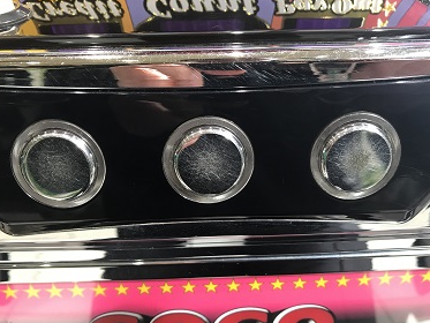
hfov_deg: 59.9
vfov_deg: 46.8
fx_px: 373
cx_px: 218
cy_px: 167
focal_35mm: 30
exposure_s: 1/30
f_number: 1.8
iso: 25
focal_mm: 3.99
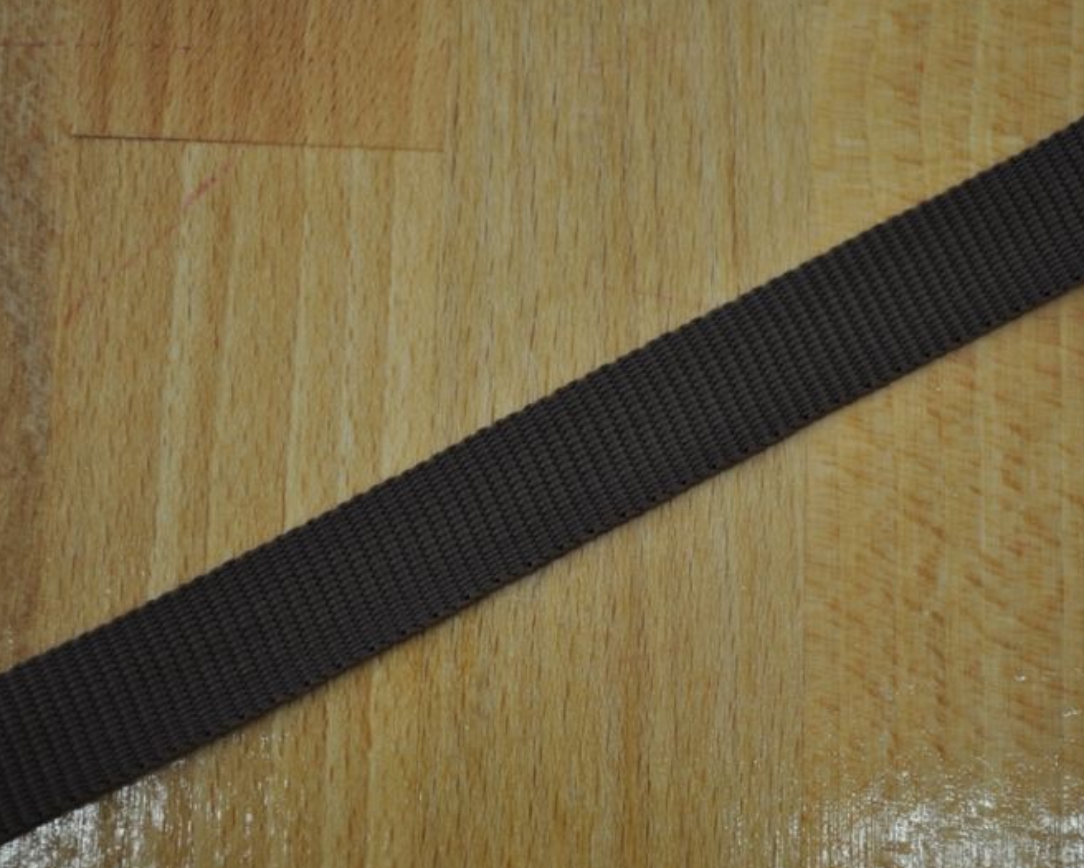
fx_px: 2310
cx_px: 601
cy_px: 432
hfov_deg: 26.4
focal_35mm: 72
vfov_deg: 21.3
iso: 400
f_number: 5.3
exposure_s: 1/60
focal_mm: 42
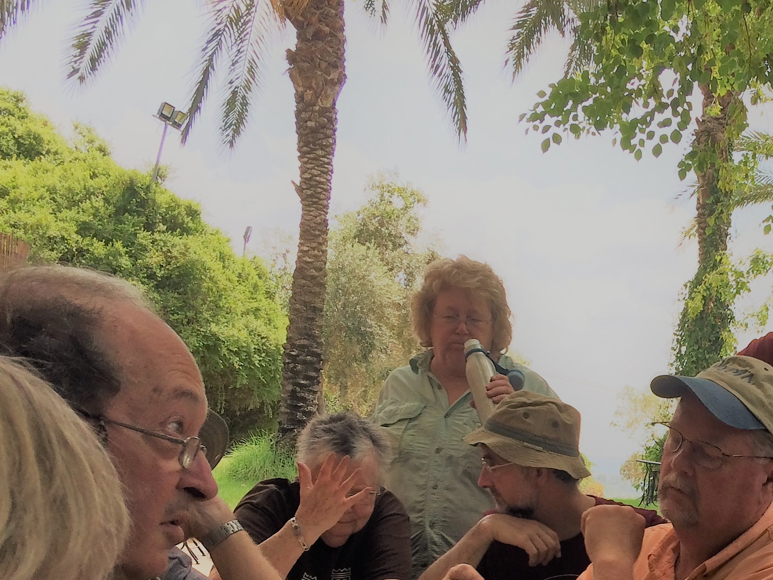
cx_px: 706
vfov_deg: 22.9
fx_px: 1384
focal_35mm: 62
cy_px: 545
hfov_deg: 29.8
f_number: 2.2
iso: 32
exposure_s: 1/672
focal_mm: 4.15
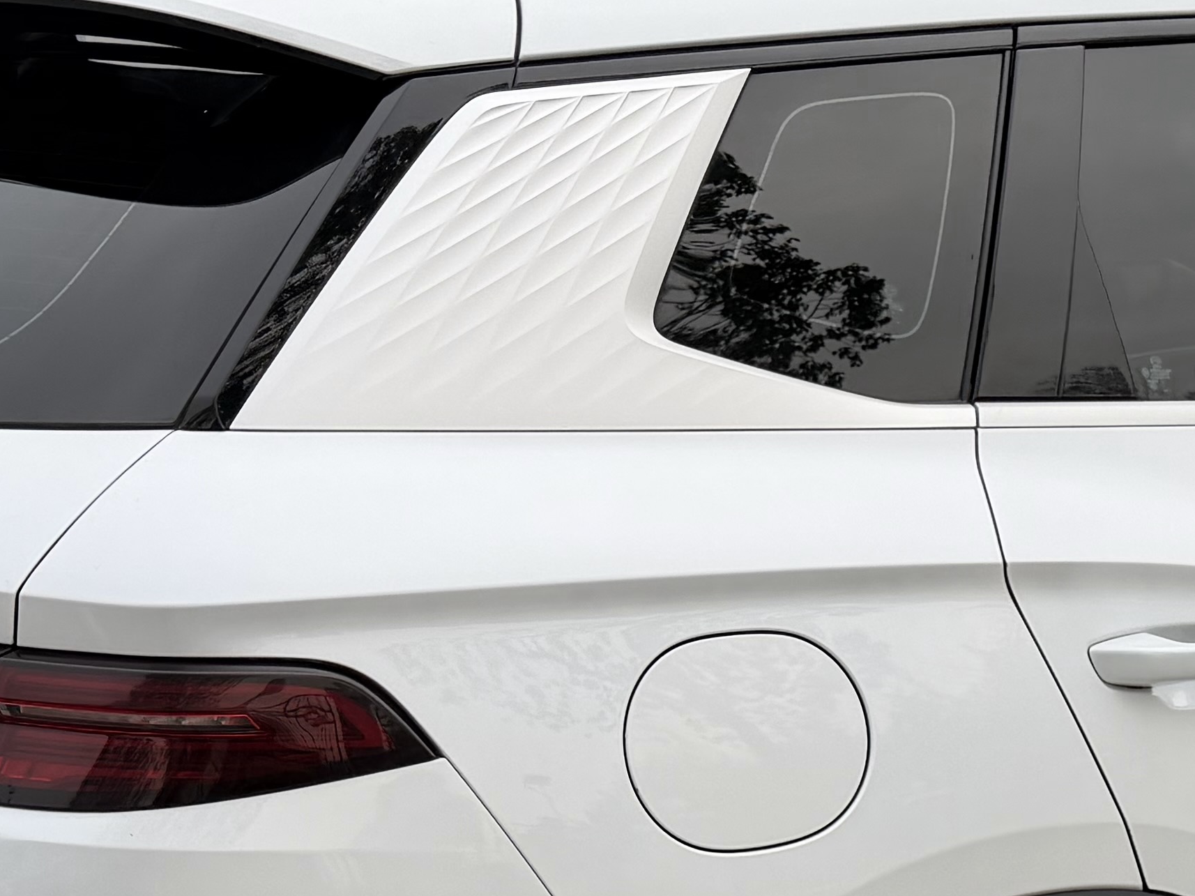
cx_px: 840
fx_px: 2761
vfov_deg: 18.3
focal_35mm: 80
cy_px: 633
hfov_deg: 24.2
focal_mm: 6.76
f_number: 1.78
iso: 80
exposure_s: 1/593
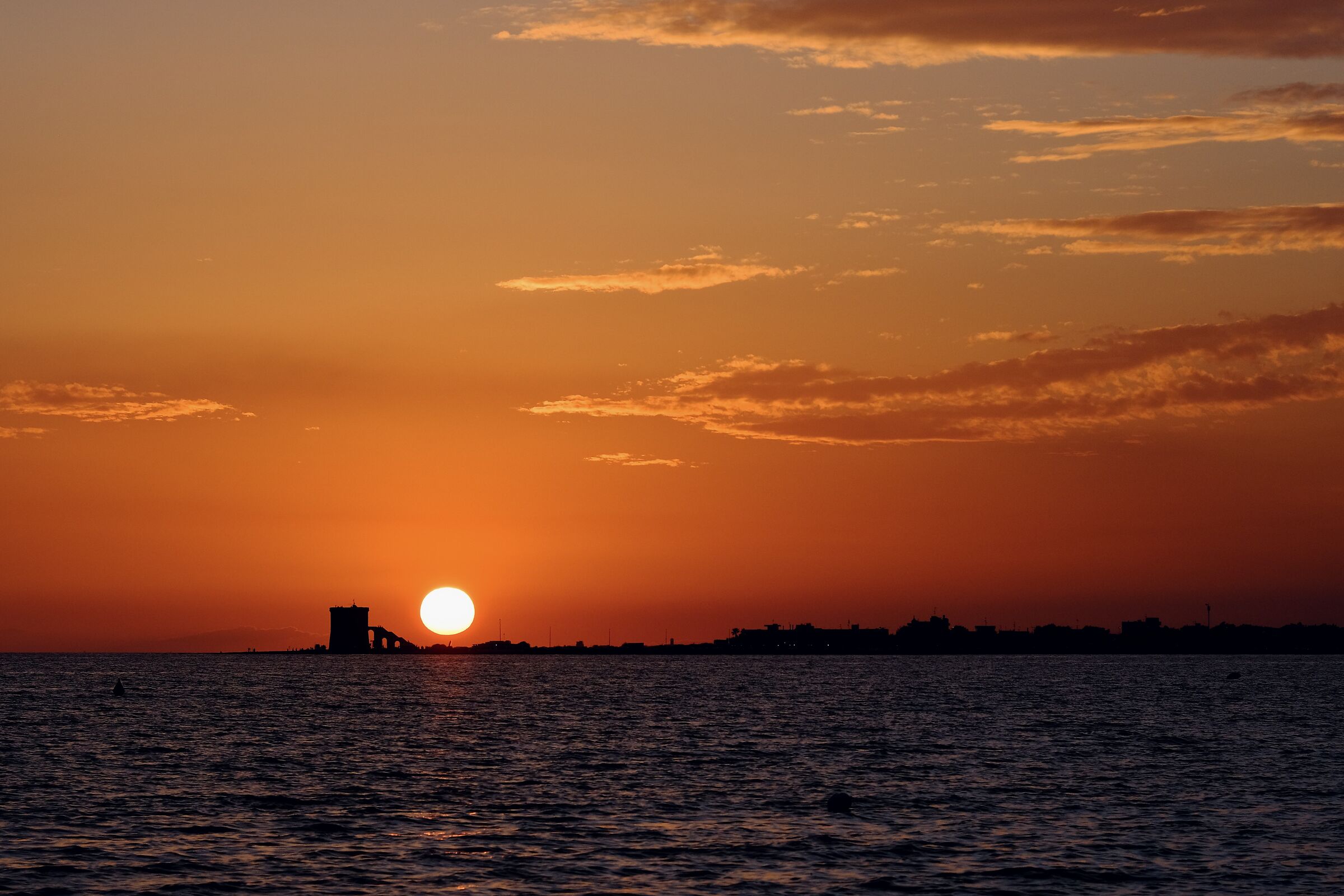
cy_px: 448
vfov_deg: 11.1
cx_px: 672
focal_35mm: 123
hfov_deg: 16.7
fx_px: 4592
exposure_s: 1/680
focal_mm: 81.9
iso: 400
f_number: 8
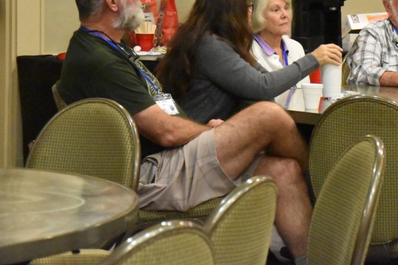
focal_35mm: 196
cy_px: 35
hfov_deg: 10.5
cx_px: 308
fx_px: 2165
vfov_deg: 7.0
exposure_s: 1/80
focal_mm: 75
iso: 12800
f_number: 5.3
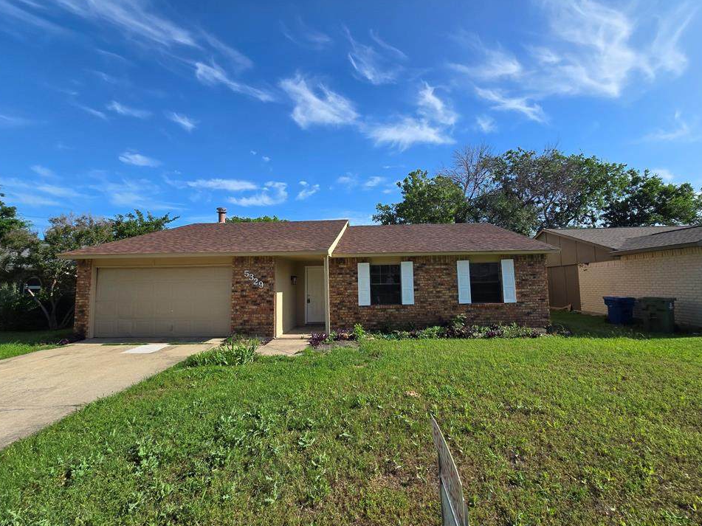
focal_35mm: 14
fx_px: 284
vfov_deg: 85.6
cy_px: 255
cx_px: 368
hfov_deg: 102.0
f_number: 2.2
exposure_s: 1/2163
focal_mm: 2.2
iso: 50
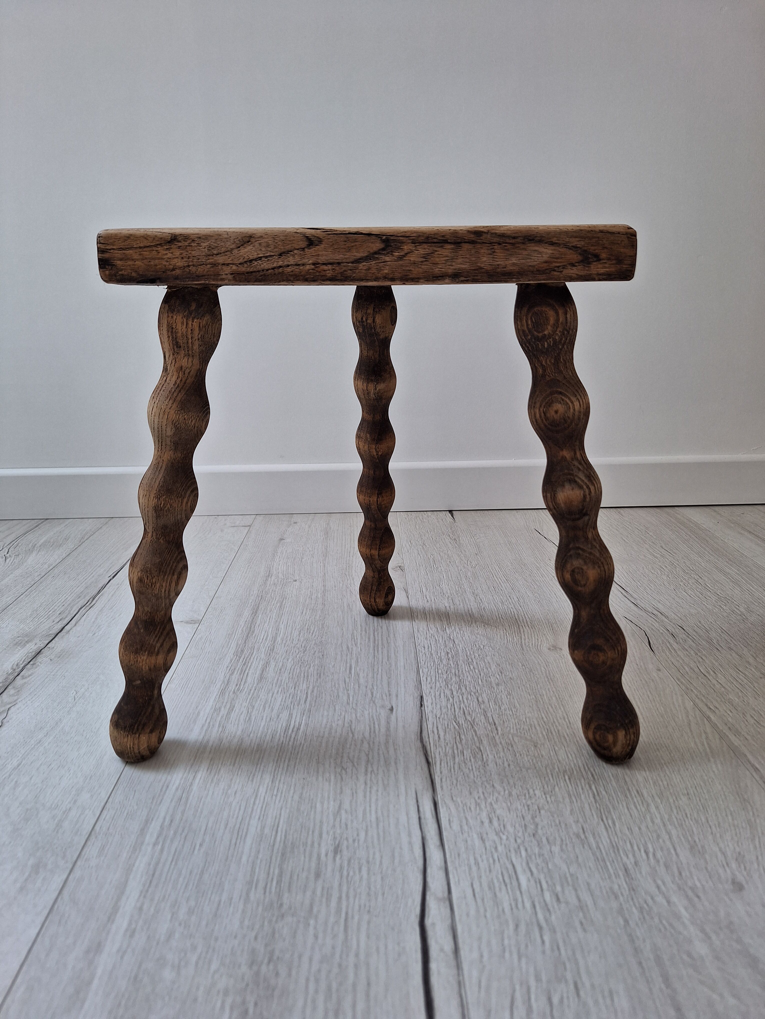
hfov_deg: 58.9
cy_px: 510
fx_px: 678
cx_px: 382
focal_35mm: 23
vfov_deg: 73.9
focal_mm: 5.54
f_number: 1.8
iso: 80
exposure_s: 1/50
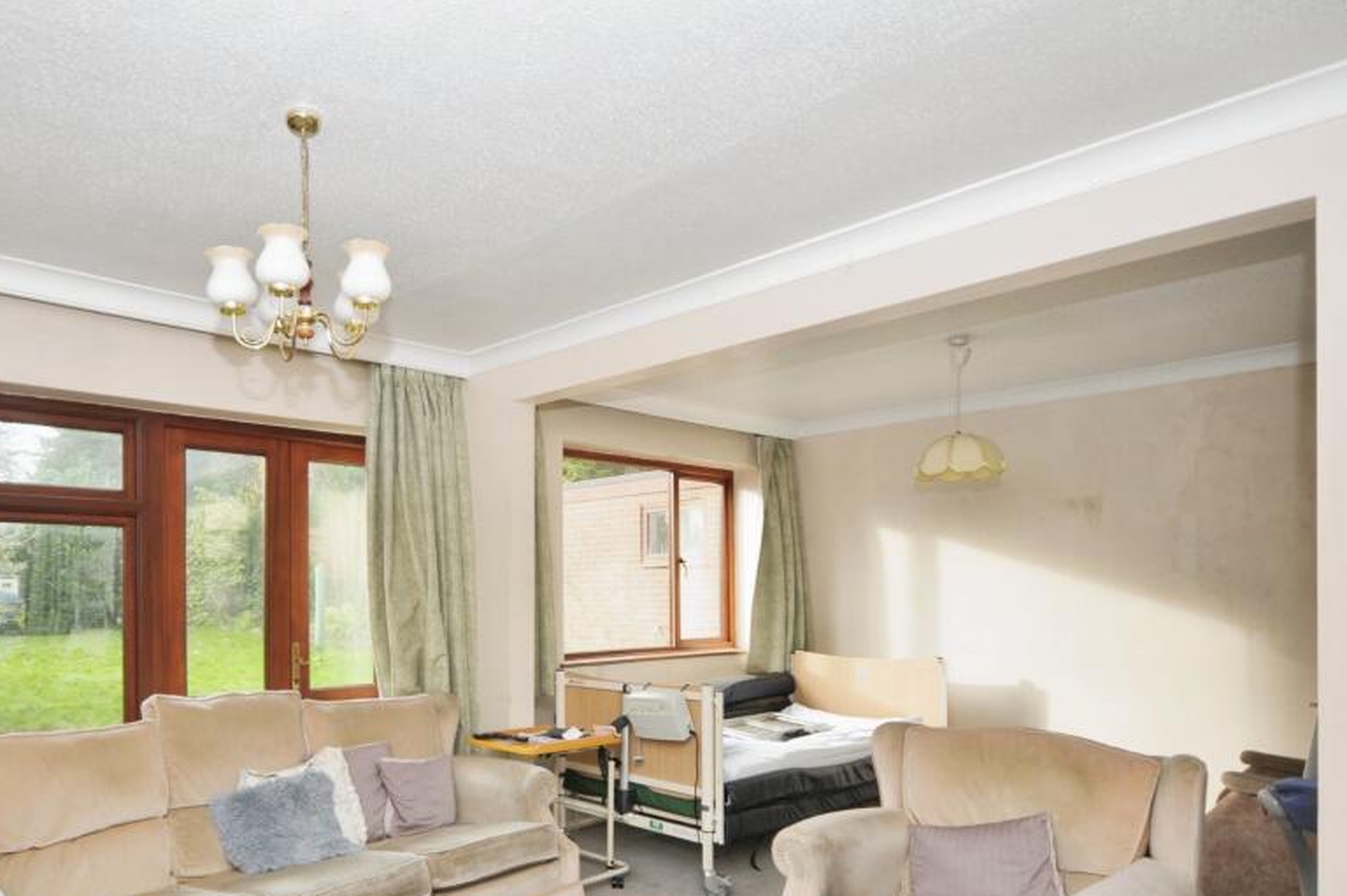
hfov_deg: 71.7
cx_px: 456
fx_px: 897
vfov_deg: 52.1
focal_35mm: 24
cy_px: 592
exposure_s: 1/60
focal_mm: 12
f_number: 5
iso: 200
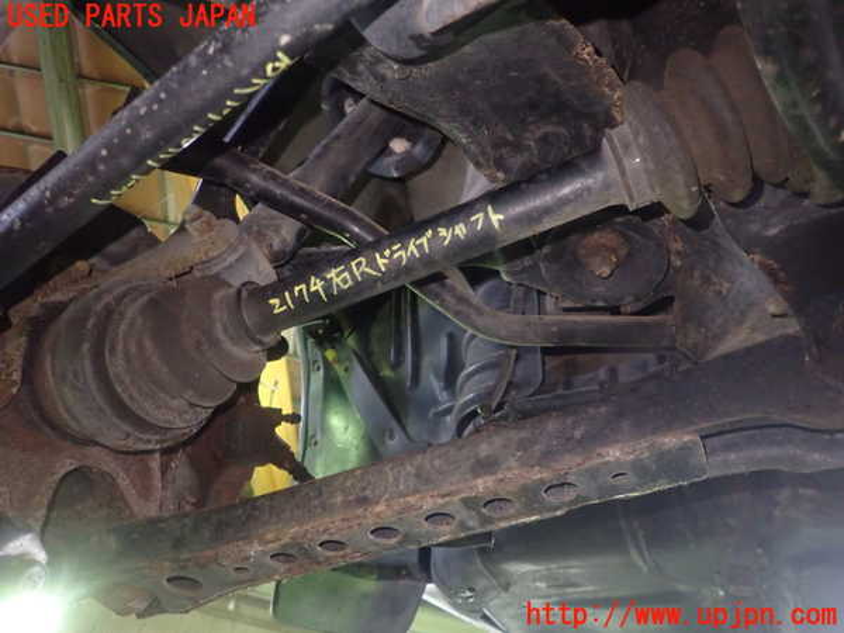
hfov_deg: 69.4
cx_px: 422
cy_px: 316
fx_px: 610
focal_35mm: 25
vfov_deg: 54.9
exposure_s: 1/25
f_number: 2
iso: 800
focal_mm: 4.5
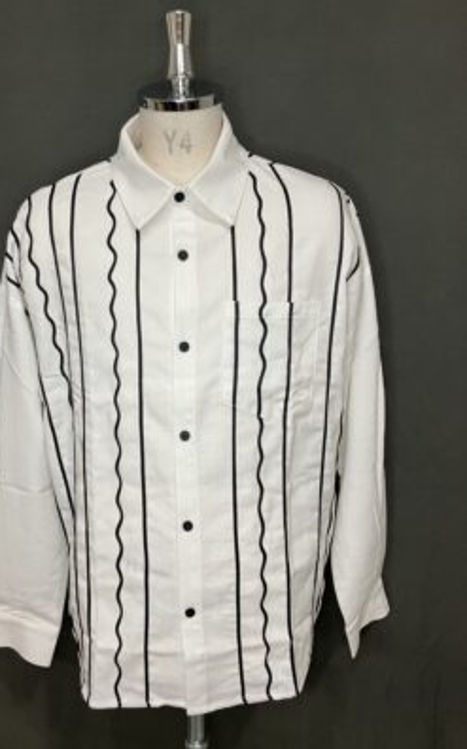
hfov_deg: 41.6
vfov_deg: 62.9
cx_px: 185
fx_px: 612
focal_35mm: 30
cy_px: 376
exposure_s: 1/50
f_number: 1.8
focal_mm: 3.99
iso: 50
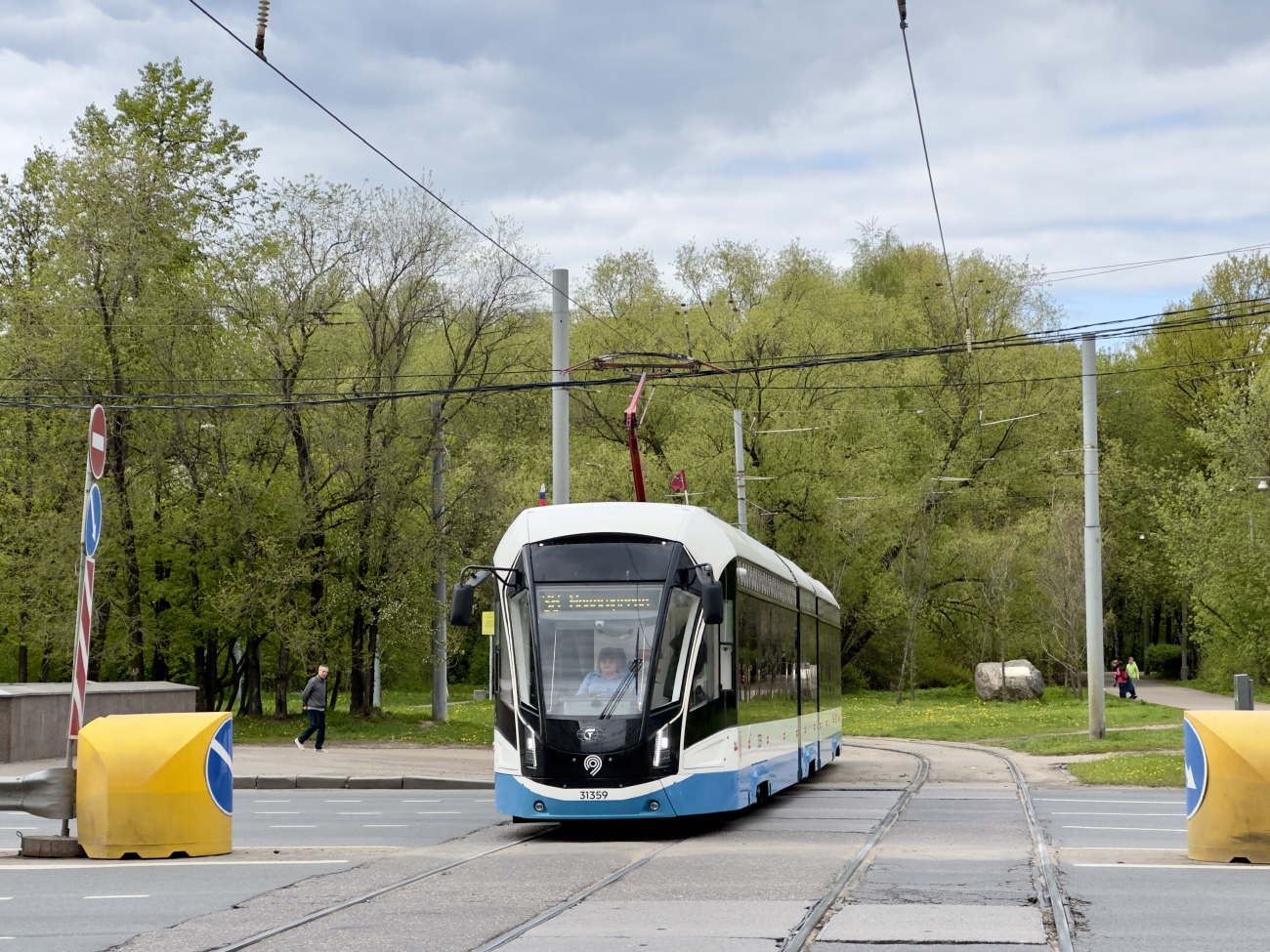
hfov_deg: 25.3
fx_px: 2825
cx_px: 635
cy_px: 476
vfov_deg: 19.1
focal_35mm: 77
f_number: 2.8
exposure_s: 1/479
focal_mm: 9
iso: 32
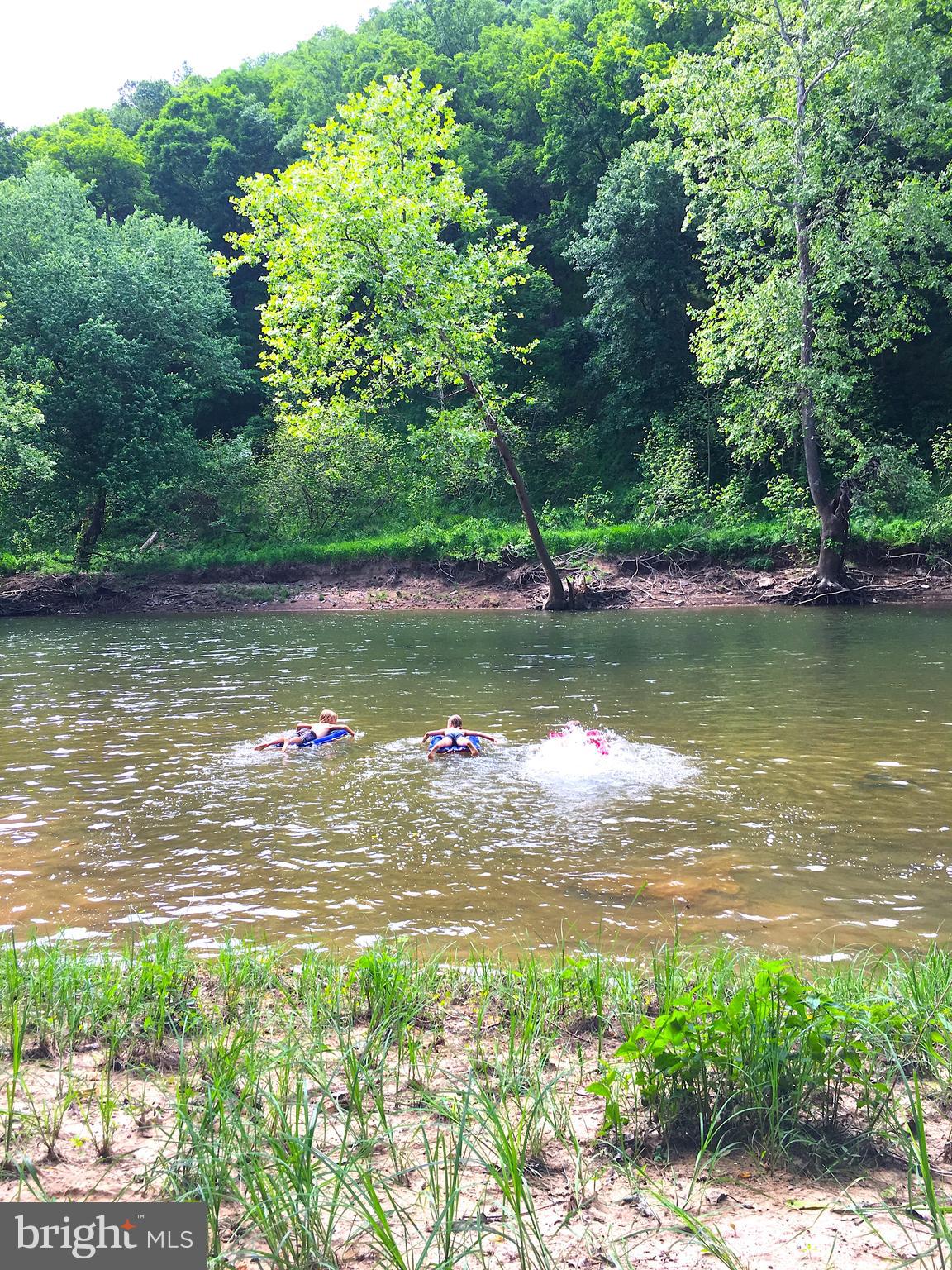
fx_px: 1063
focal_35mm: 29
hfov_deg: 48.2
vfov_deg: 61.7
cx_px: 476
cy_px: 635
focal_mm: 4.15
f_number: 2.2
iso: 25
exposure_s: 1/339
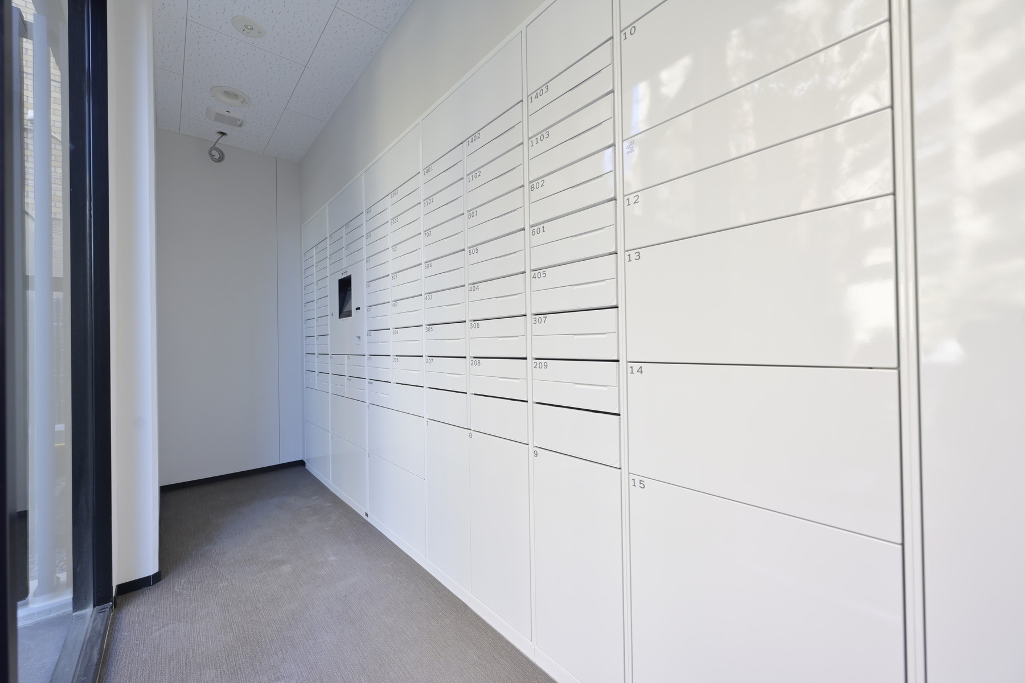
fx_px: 399
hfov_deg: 104.3
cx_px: 512
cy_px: 342
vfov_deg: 81.2
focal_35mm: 14
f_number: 6.3
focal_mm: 14
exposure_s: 1/20
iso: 160
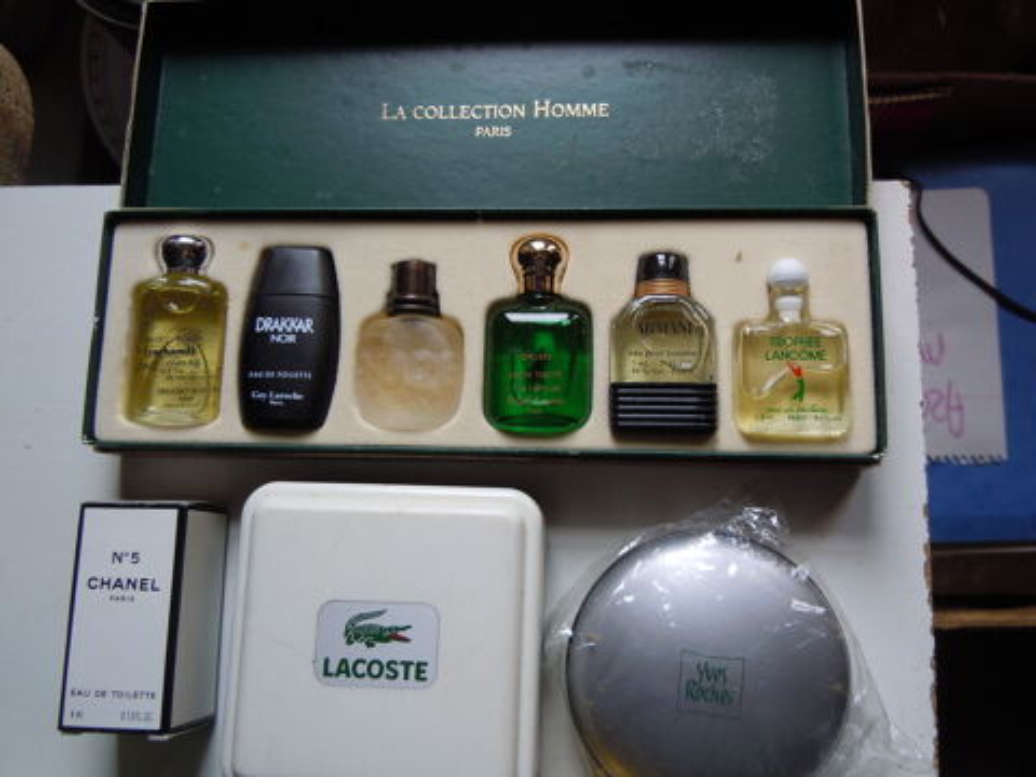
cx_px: 518
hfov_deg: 60.0
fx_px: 898
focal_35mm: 30
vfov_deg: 46.8
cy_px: 388
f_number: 3.5
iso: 125
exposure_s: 1/60
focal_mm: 5.4
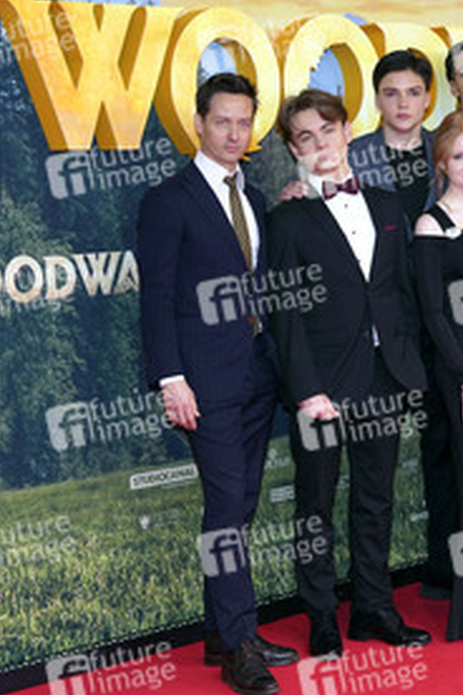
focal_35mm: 75
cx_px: 547
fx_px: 1447
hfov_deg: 17.4
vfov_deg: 27.0
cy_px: 358
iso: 1000
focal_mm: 46
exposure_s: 1/250
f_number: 5
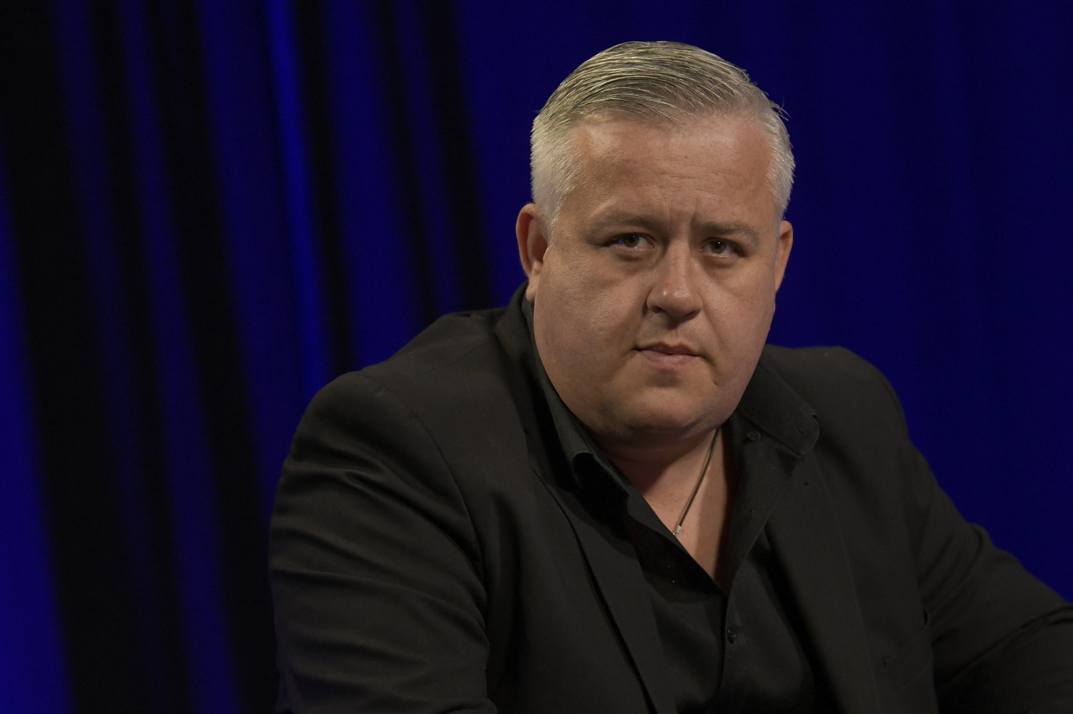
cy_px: 478
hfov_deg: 12.5
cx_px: 524
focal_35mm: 164
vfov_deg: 8.4
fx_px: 4887
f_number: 4
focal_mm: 122
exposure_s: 1/250
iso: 2000
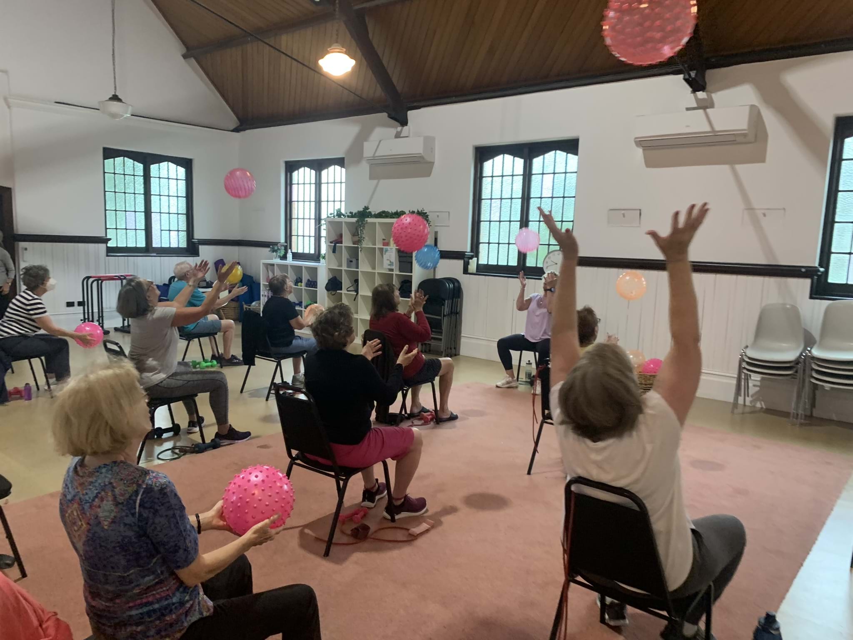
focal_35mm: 26
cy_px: 320
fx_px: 641
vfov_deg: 53.1
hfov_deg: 67.3
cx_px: 426
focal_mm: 4.25
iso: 200
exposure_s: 1/50
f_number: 1.8
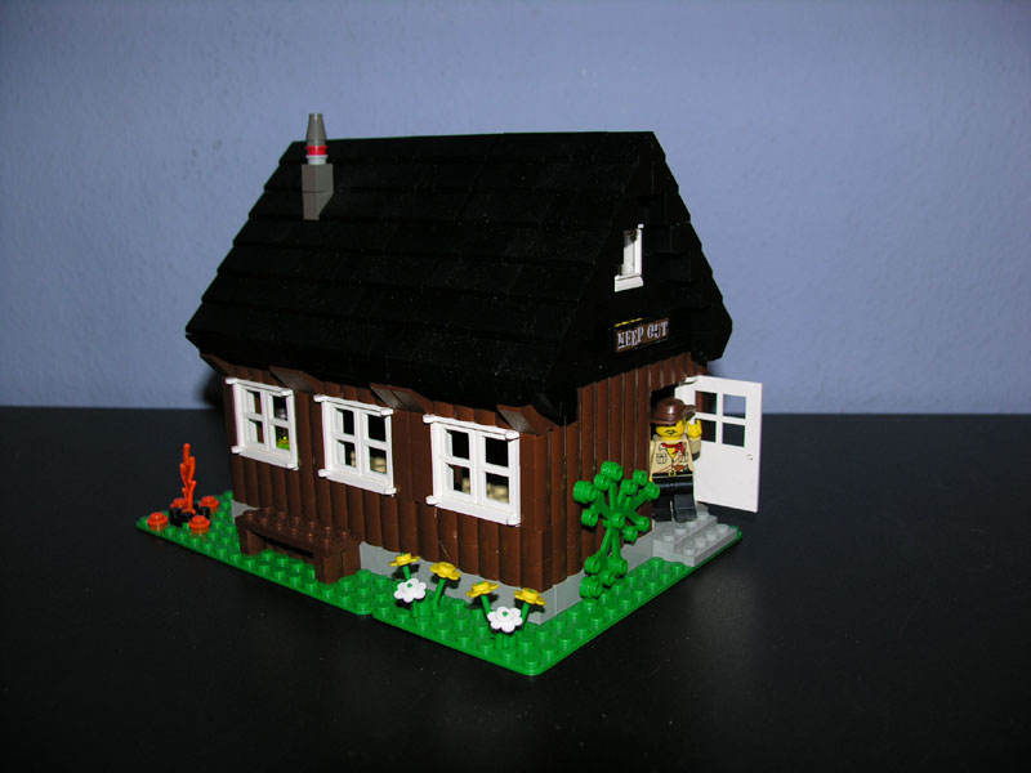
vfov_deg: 40.7
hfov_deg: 52.6
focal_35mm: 35
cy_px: 386
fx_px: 1042
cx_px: 516
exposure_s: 1/60.1
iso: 50
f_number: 2.8
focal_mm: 8.9
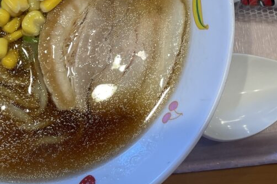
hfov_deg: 29.2
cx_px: 168
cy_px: -44
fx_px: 531
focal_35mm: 69
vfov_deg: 18.5
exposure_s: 1/100
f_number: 1.6
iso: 50
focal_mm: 4.2
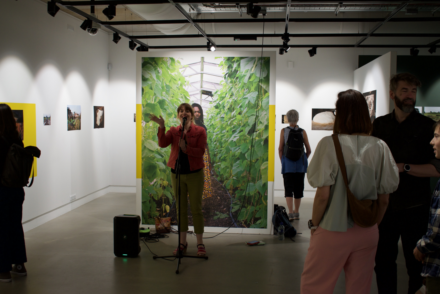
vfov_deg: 33.0
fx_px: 495
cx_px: 220
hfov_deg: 47.9
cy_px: 147
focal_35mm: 40
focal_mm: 27
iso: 640
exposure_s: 1/100
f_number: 4.5
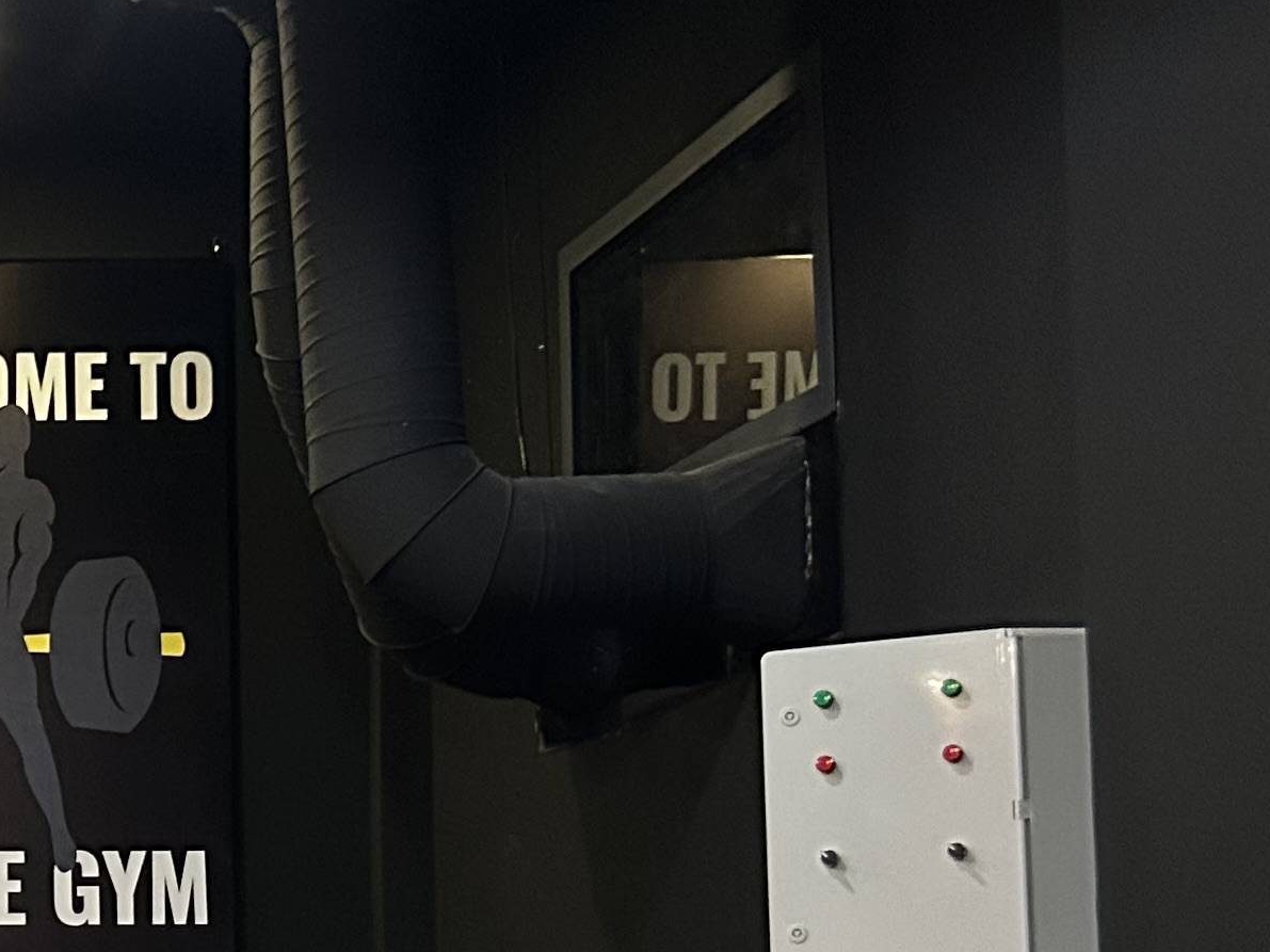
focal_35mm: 88
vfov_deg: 16.4
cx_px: -613
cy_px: 961
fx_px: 3228
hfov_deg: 19.5
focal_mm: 5.7
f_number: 1.5
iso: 400
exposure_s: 1/50
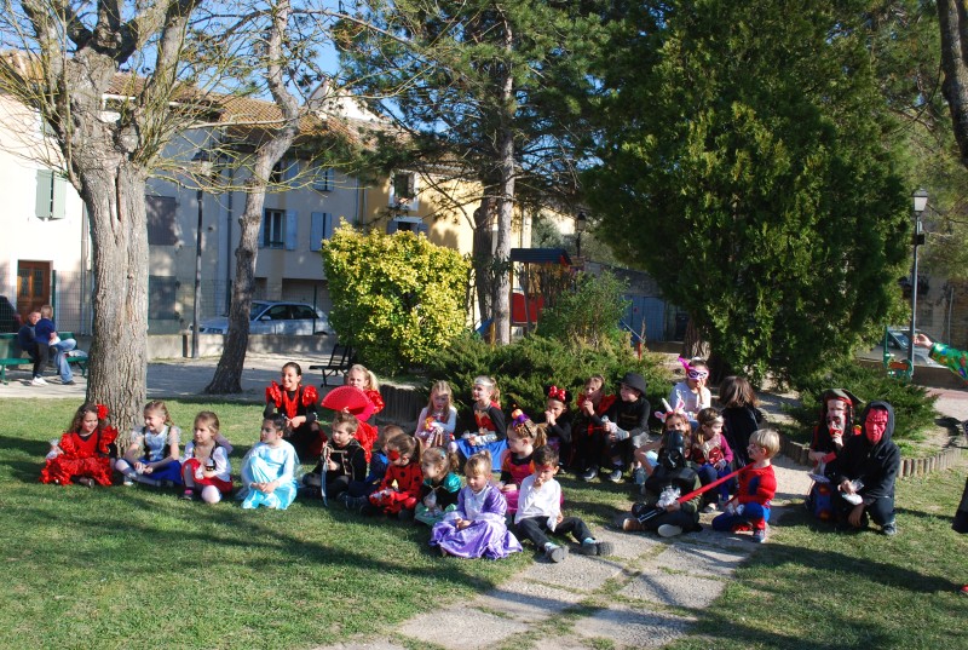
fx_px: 889
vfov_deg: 40.1
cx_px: 484
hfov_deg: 57.1
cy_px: 325
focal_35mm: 33
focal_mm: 22
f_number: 6.3
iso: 100
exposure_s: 1/160
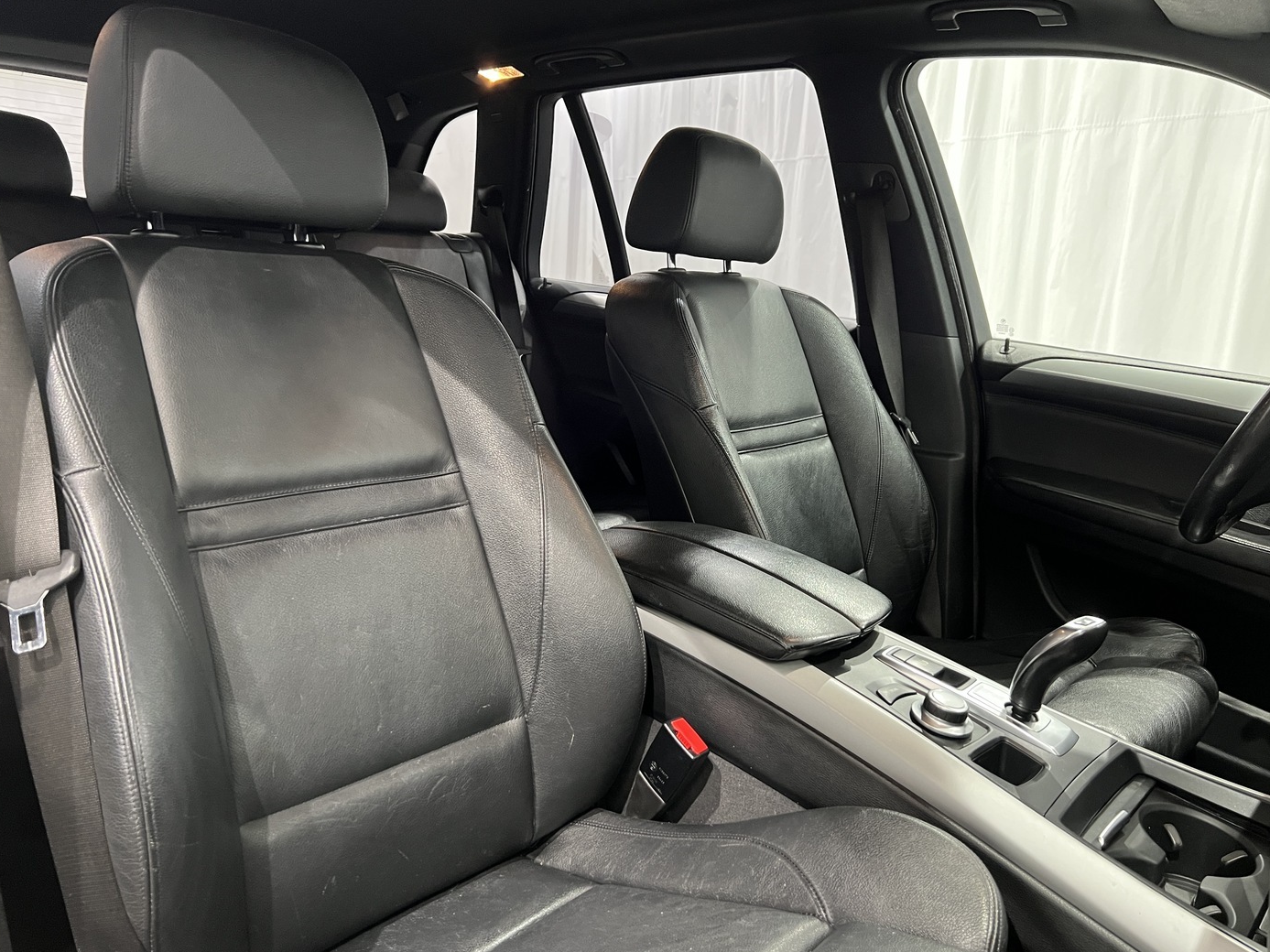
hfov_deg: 65.3
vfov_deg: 51.3
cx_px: 618
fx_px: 990
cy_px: 486
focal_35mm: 27
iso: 400
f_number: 1.5
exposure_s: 1/50
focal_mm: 5.7
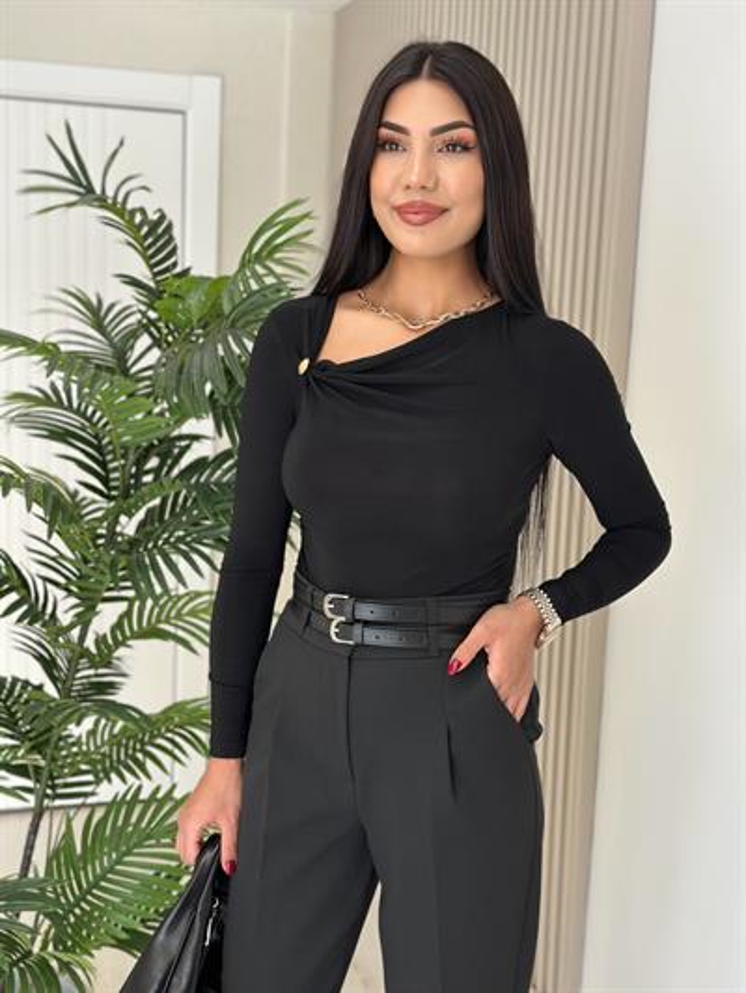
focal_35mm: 48
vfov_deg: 39.6
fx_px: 1379
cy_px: 496
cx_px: 373
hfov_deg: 30.3
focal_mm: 6.86
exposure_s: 1/260
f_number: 1.78
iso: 80
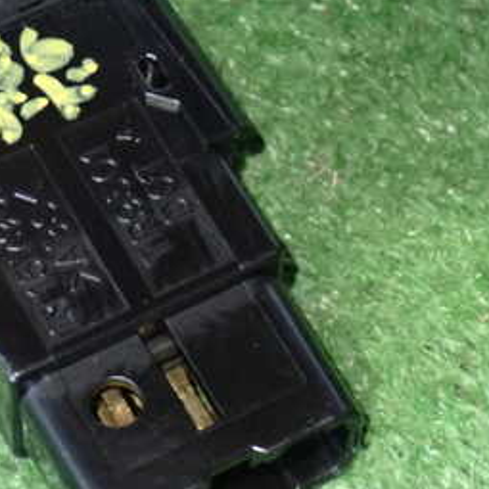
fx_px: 2557
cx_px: 69
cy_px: 232
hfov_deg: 10.9
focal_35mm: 160
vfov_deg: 10.9
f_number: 4.1
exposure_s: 1/20
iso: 1250
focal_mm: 13.65
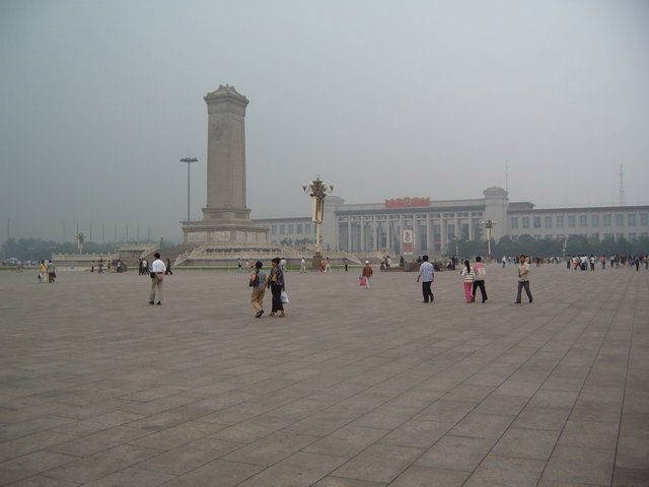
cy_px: 244
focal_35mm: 37
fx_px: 694
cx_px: 324
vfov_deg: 38.7
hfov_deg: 50.1
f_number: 2.9
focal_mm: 6.2
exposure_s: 1/45
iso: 63
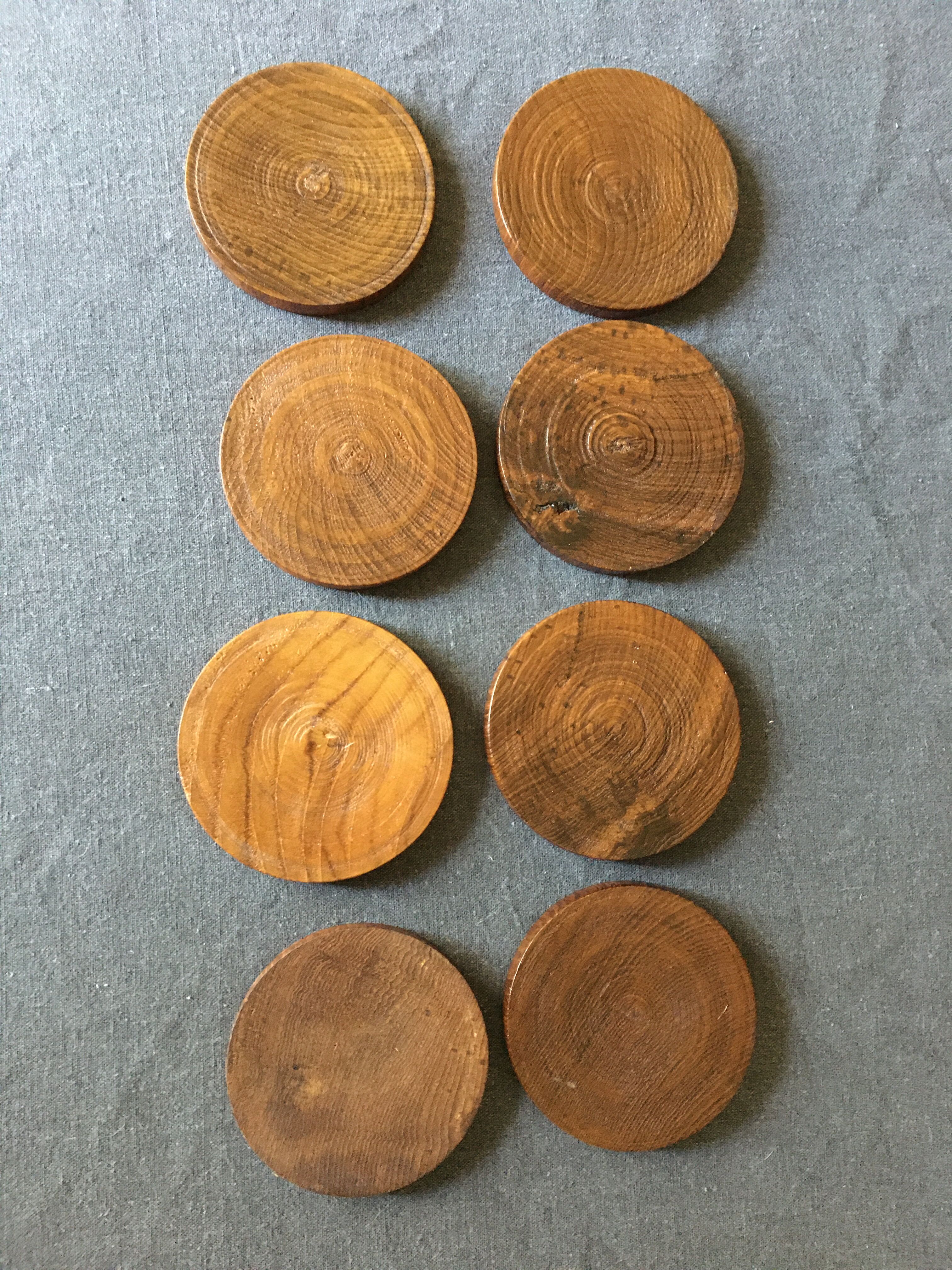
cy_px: 635
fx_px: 1063
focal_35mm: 29
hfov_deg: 48.2
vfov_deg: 61.7
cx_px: 476
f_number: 2.2
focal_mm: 4.15
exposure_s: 1/17
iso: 500
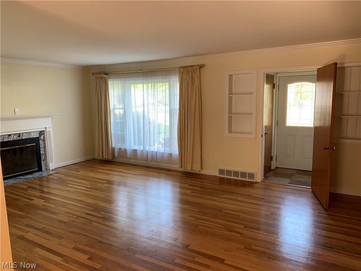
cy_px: 136
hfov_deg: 67.3
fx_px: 271
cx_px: 180
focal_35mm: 26
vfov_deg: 53.1
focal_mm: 4.25
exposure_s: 1/60
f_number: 1.8
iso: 80
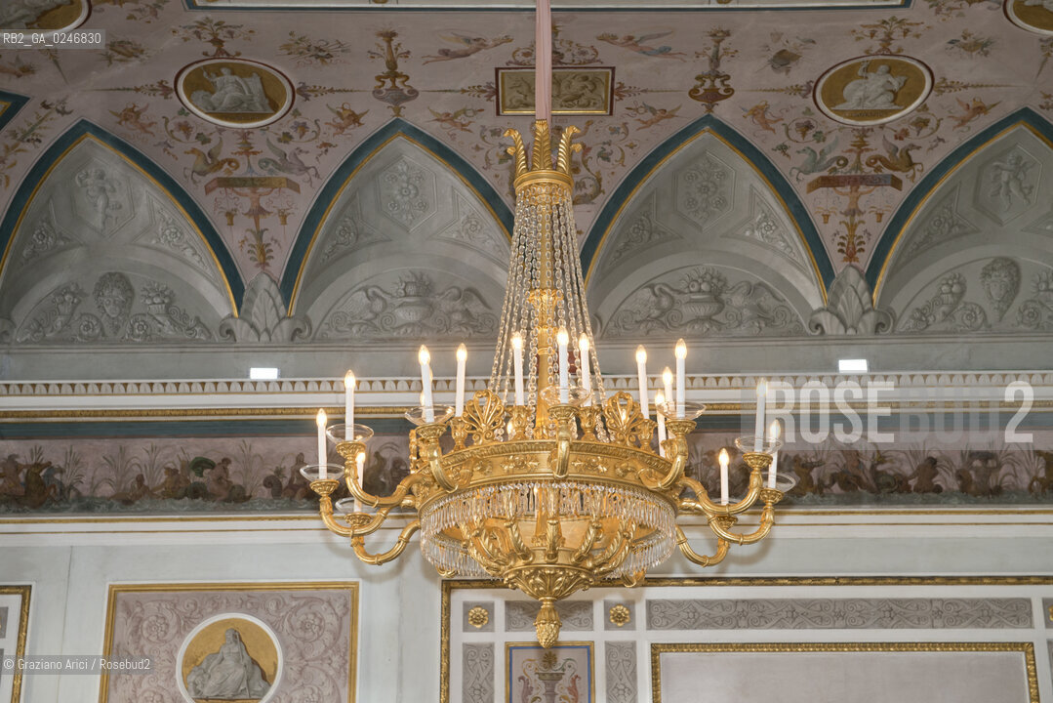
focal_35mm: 62
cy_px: 352
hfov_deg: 32.4
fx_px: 1814
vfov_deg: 21.9
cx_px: 526
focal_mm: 62
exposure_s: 1/60
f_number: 7.1
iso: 800
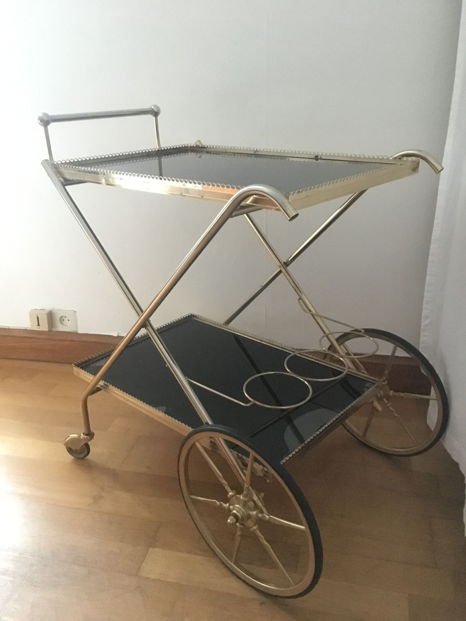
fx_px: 521
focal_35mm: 29
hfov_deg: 48.2
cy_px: 310
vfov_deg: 61.7
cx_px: 233
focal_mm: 4.15
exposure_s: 1/17
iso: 1600
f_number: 2.2
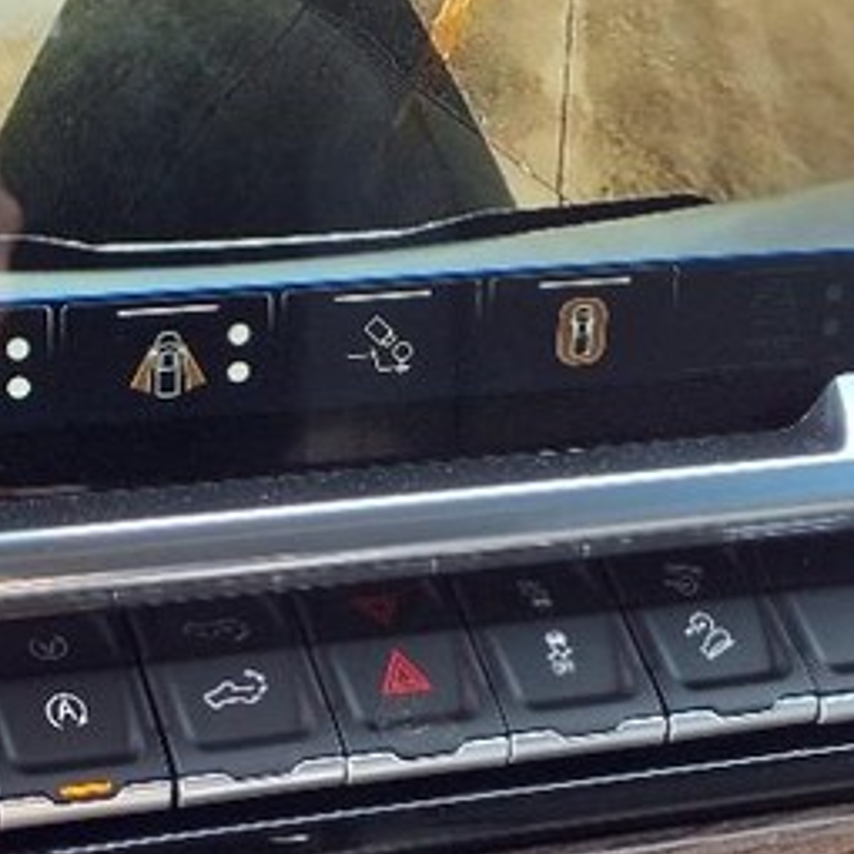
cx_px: 54
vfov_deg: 22.6
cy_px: 723
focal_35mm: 75
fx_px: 2093
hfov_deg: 22.4
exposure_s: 1/60.2
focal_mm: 3.58
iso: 40
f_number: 1.9
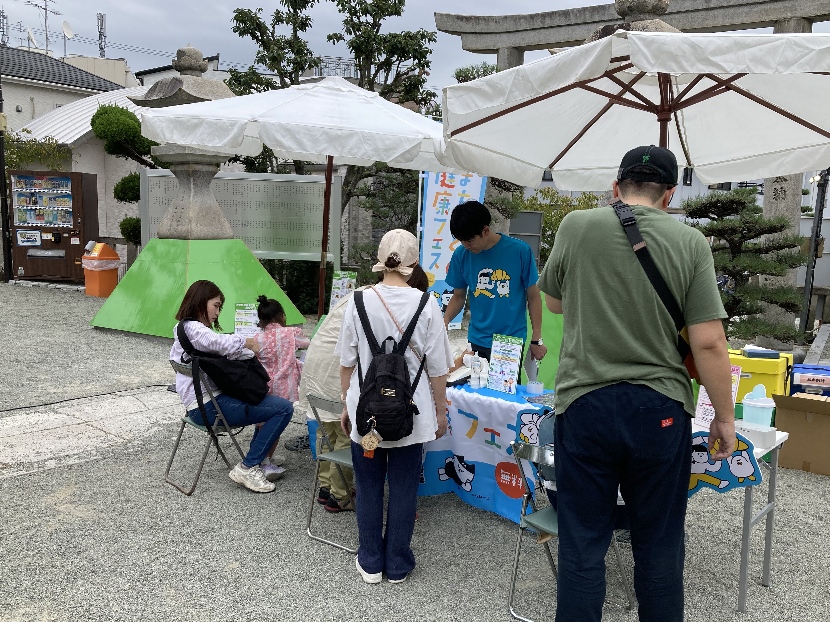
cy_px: 338
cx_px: 441
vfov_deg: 44.1
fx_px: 767
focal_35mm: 32
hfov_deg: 56.8
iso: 20
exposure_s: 1/676
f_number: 1.8
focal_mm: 3.99
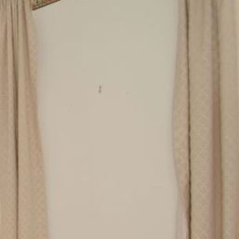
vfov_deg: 32.8
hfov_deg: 26.6
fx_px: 388
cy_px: 205
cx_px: -101
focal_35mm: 50
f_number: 3.5
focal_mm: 11.5
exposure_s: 1/60
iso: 100
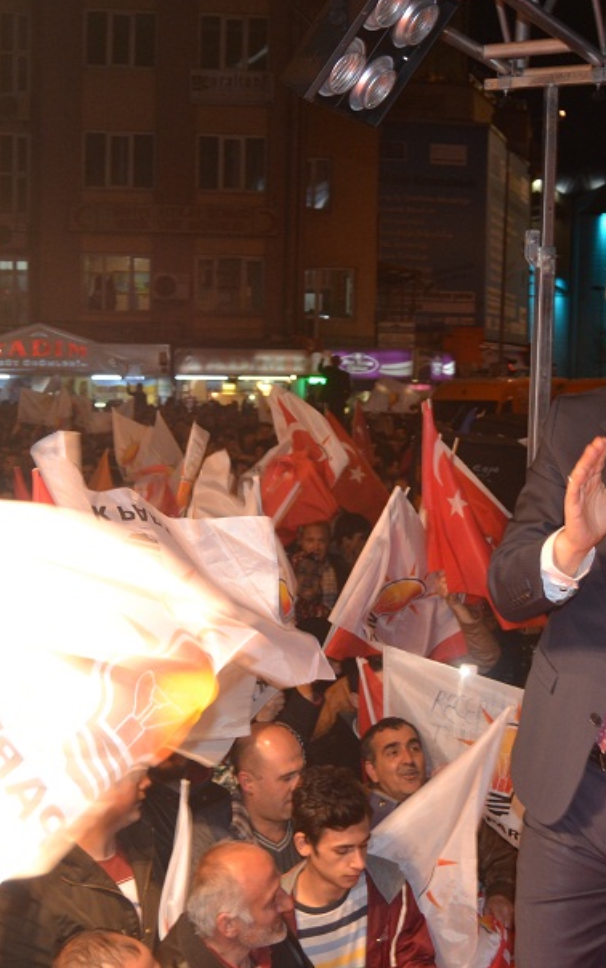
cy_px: 477
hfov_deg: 30.6
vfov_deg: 47.2
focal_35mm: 42
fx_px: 1109
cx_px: 298
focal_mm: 18
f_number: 3.5
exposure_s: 1/60
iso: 400
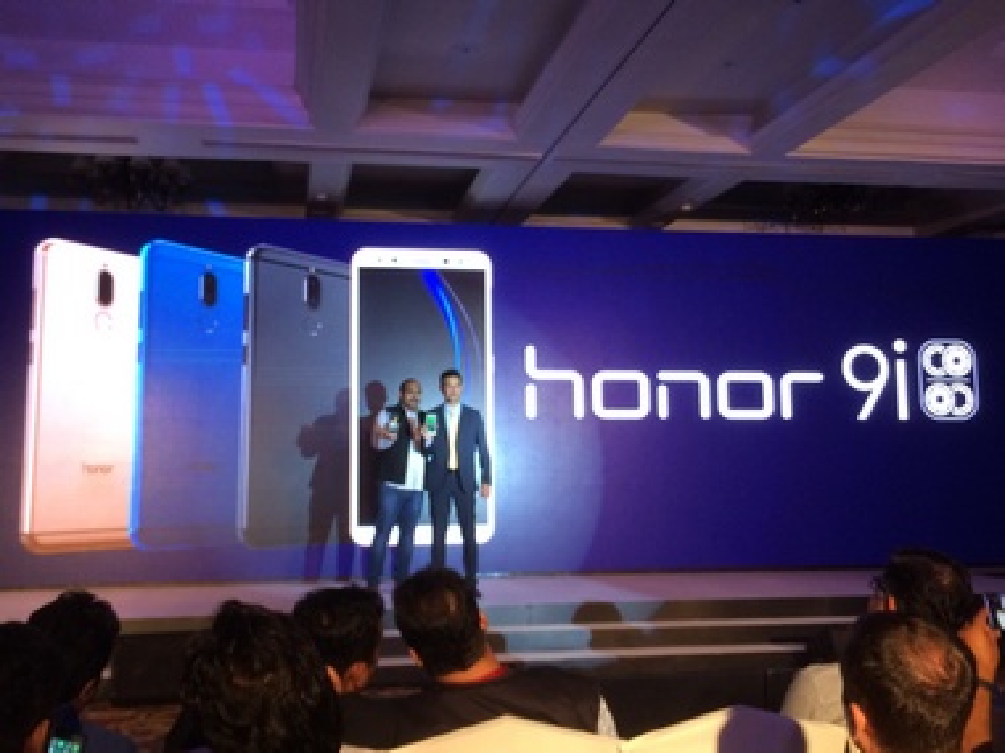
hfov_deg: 61.7
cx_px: 502
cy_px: 376
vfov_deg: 48.2
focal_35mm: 29
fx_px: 842
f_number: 2.2
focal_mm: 4.15
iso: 64
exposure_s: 1/33
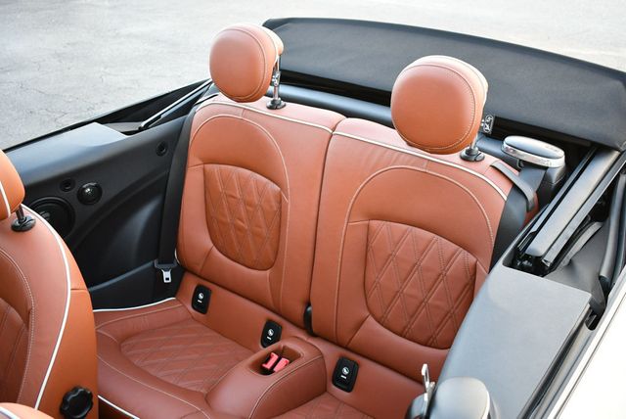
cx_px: 313
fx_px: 696
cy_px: 210
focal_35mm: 40
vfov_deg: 33.5
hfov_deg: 48.4
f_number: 3.5
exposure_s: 1/250
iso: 640
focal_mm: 20
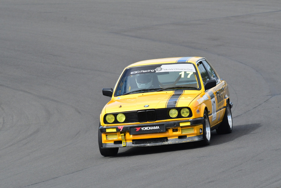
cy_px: 94
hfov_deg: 3.6
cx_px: 140
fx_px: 4451
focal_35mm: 570
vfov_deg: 2.4
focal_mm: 380
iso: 640
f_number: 10
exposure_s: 1/640
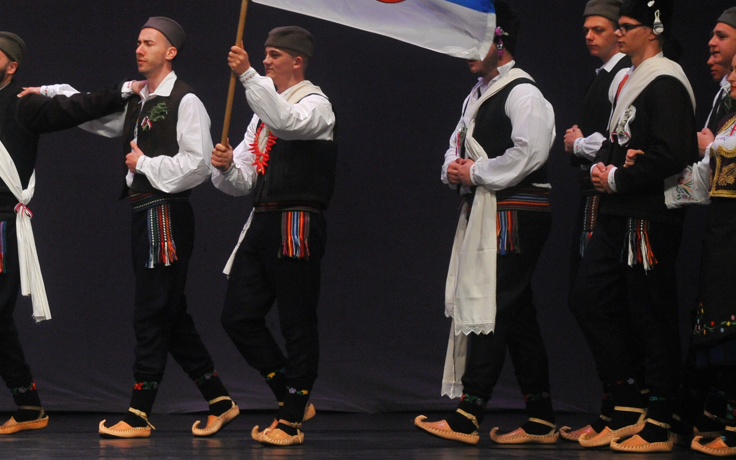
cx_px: 228
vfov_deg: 4.2
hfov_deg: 6.6
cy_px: 78
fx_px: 6339
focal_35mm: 316
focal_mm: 170
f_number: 4.5
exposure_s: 1/320
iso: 2500
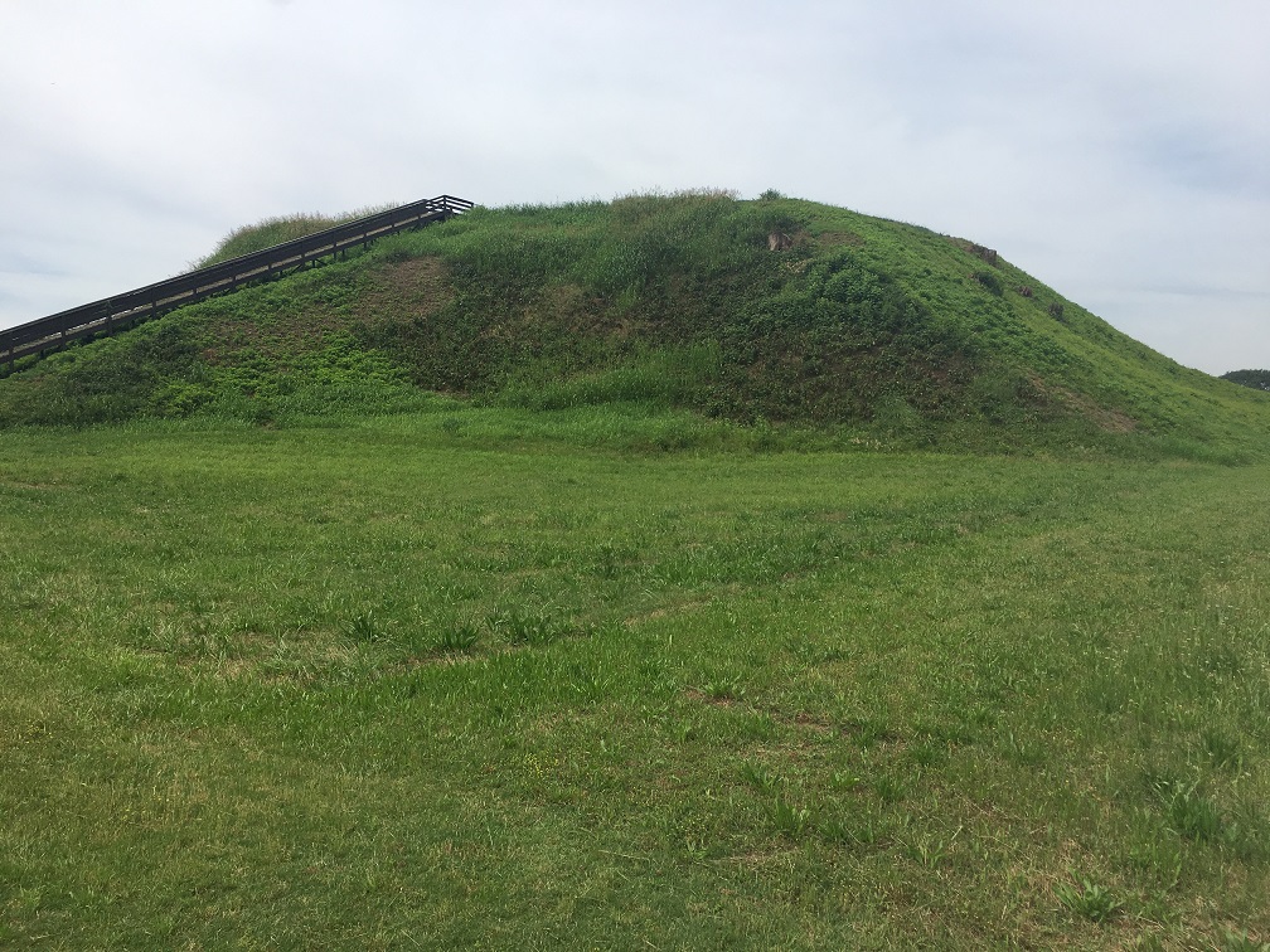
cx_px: 635
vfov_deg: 48.2
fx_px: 1064
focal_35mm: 29
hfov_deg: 61.7
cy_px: 476
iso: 25
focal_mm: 4.15
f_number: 2.2
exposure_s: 1/2198
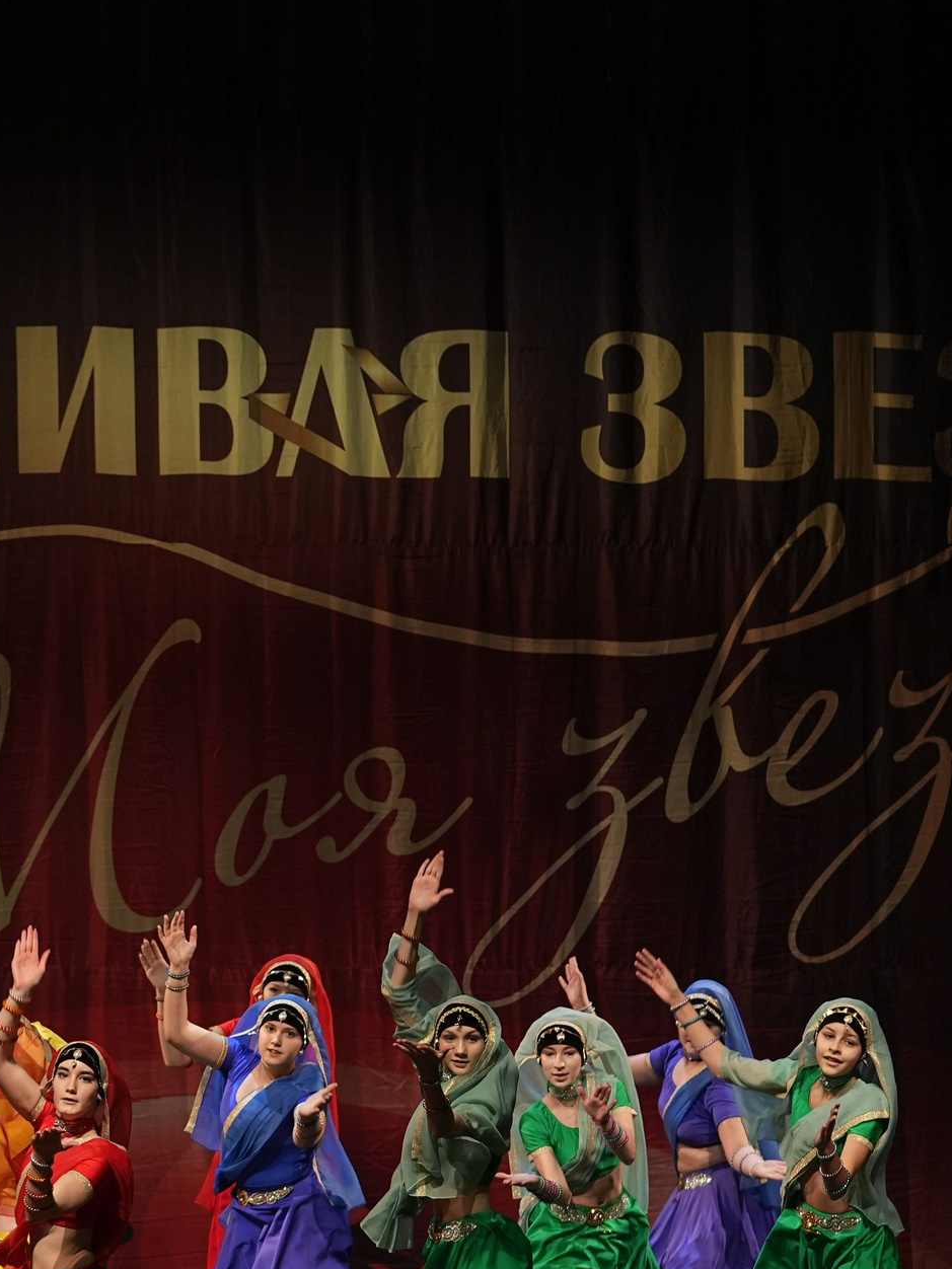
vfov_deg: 11.4
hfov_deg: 8.6
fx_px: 6344
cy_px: 748
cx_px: 165
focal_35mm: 173
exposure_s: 1/400
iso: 1600
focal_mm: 88
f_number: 2.8
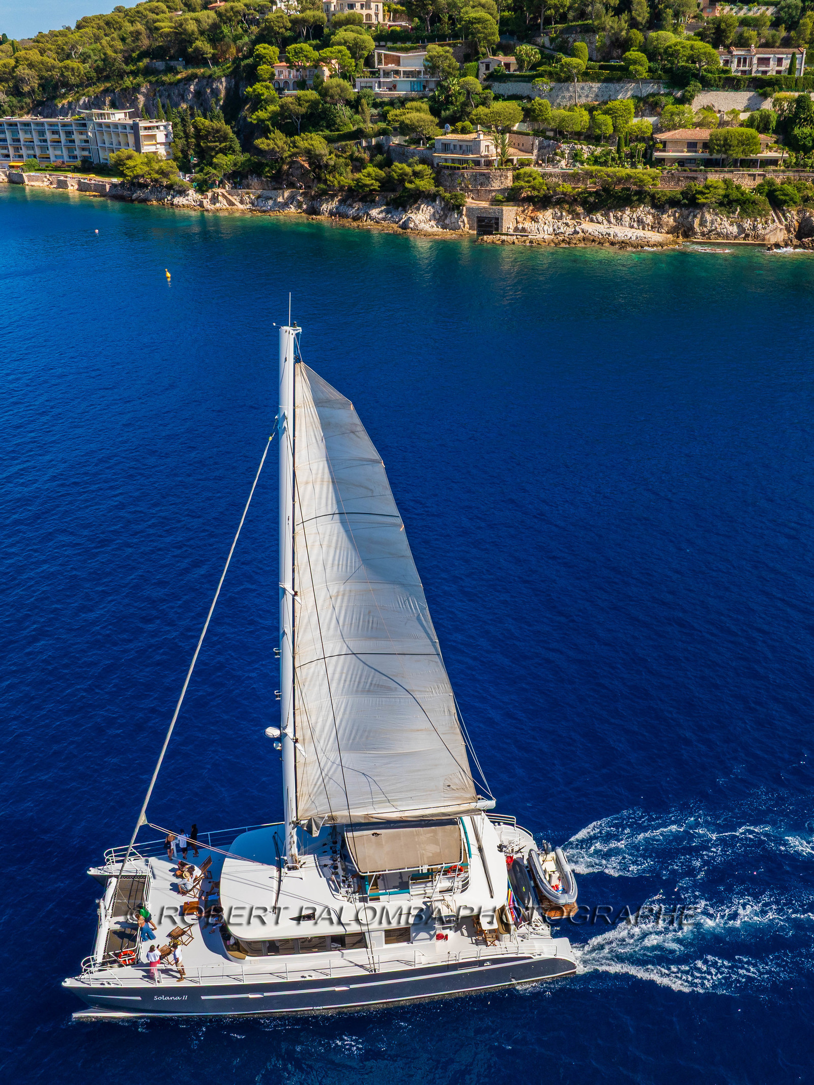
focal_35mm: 24
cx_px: 407
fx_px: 752
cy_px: 542
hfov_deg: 56.8
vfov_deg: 71.6
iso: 100
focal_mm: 12.3
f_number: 9
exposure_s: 1/240
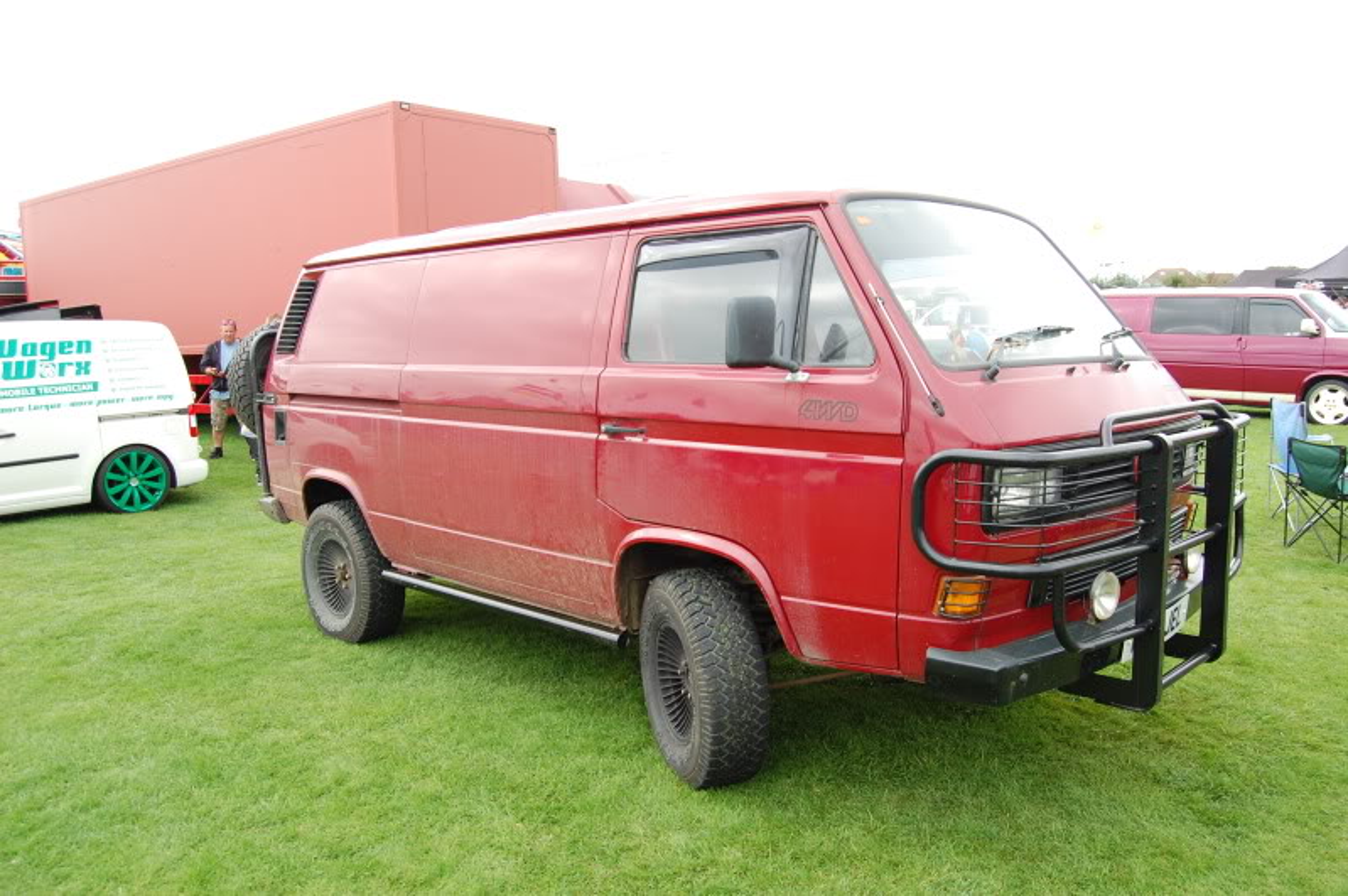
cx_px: 674
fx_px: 1010
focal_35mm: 27
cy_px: 448
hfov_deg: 67.4
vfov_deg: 47.8
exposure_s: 1/125
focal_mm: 18
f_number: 5.6
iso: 200
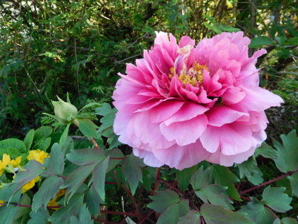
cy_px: 112
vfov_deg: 54.9
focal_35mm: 25
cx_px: 149
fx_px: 215
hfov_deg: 69.4
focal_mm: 4.5
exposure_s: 1/160
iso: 125
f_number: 3.4
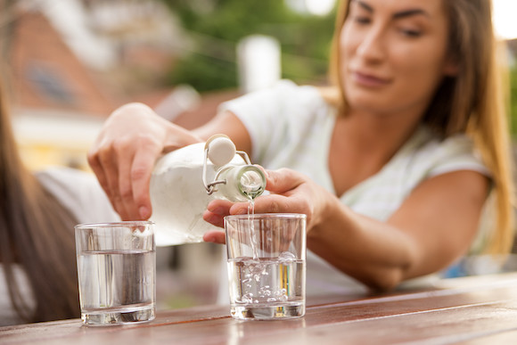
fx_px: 1077
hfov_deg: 27.0
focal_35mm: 75
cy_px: 172
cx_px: 258
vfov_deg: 18.2
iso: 320
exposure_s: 1/250
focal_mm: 75
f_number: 3.5
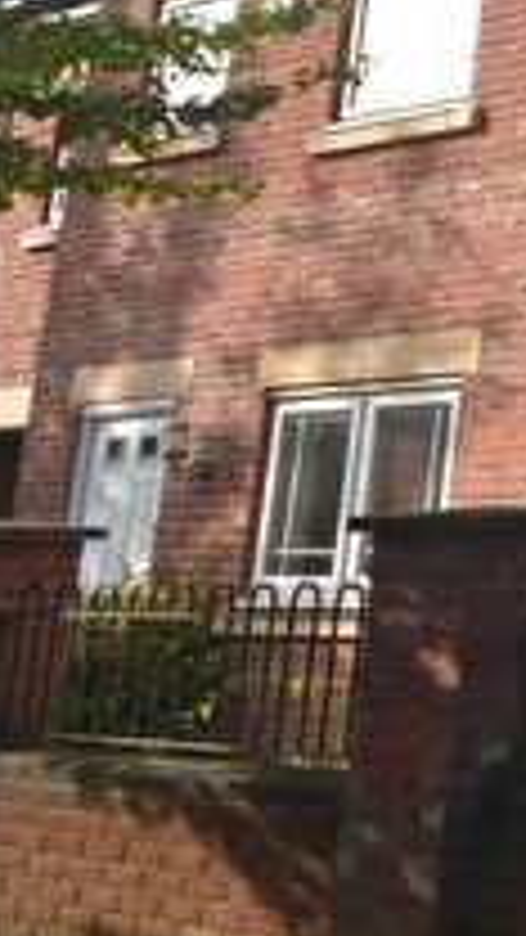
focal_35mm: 53
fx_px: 1314
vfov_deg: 38.2
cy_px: 238
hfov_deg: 13.8
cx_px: 1335
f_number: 6.3
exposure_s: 1/160
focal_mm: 10
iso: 100
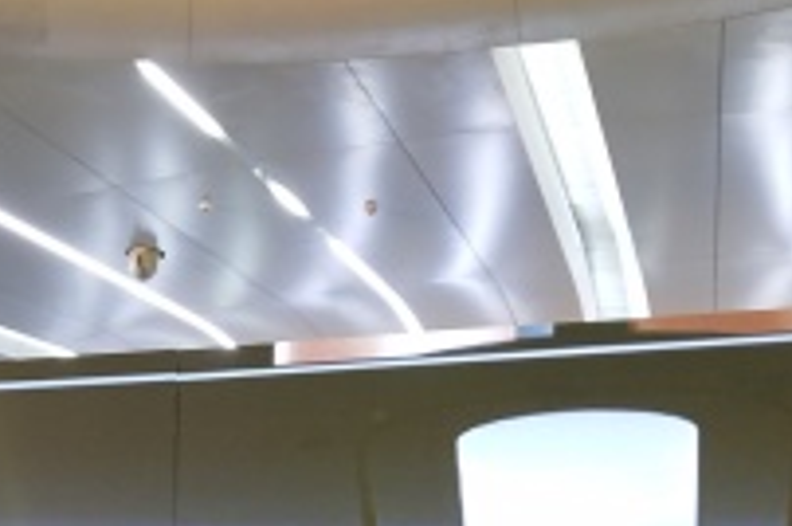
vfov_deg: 13.1
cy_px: 781
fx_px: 2175
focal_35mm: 99
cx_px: 125
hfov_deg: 20.3
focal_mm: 3.95
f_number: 1.8
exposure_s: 1/50
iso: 159
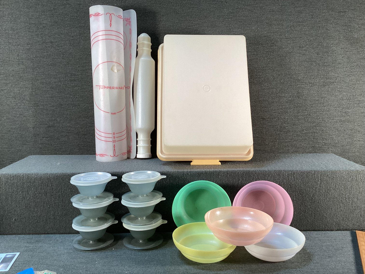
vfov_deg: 45.4
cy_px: 137
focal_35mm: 31
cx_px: 182
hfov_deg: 58.3
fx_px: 327
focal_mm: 3.3
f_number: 2.4
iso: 64
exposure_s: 1/60
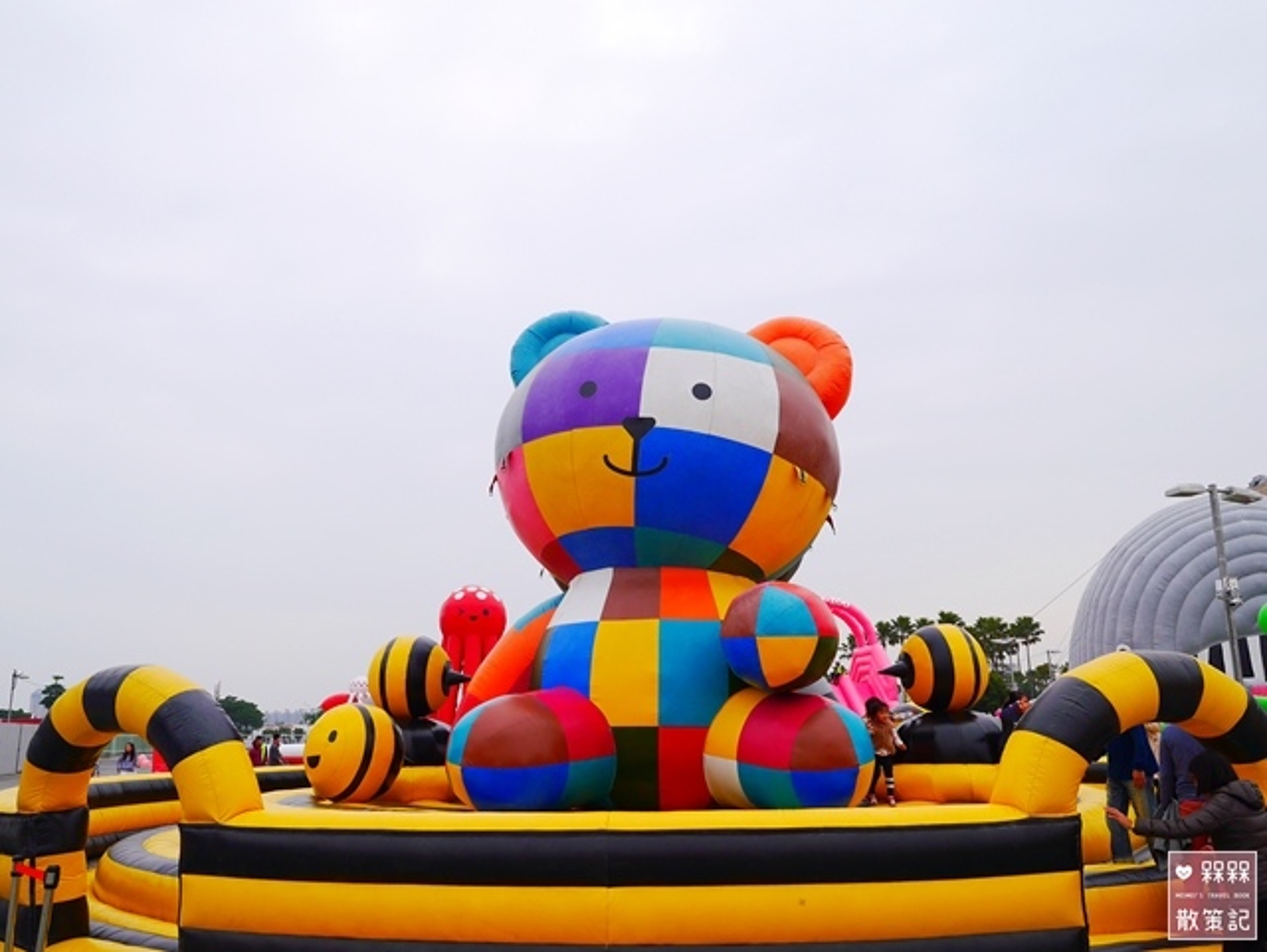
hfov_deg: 59.9
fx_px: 1099
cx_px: 634
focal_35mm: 30
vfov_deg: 46.9
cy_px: 476
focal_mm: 15
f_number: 4.5
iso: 160
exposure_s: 1/800
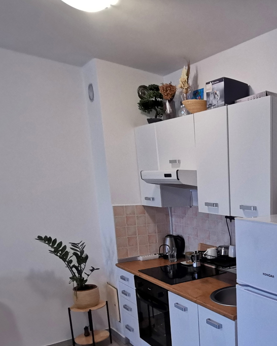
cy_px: 263
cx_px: 288
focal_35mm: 32
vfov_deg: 53.0
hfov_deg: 39.3
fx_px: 328
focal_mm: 2.35
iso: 320
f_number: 2.2
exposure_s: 1/40
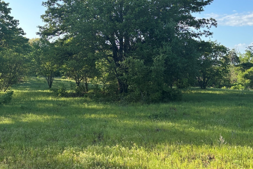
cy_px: 73
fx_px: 323
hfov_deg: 42.5
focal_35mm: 46
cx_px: 96
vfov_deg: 29.2
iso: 50
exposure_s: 1/1027
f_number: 1.6
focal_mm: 5.96
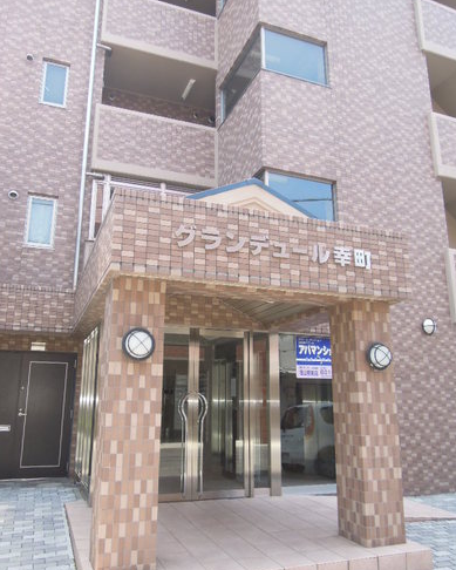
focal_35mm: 27
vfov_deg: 64.1
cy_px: 285
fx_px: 455
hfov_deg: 53.2
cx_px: 217
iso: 160
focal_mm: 4.3
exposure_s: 1/250
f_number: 2.8
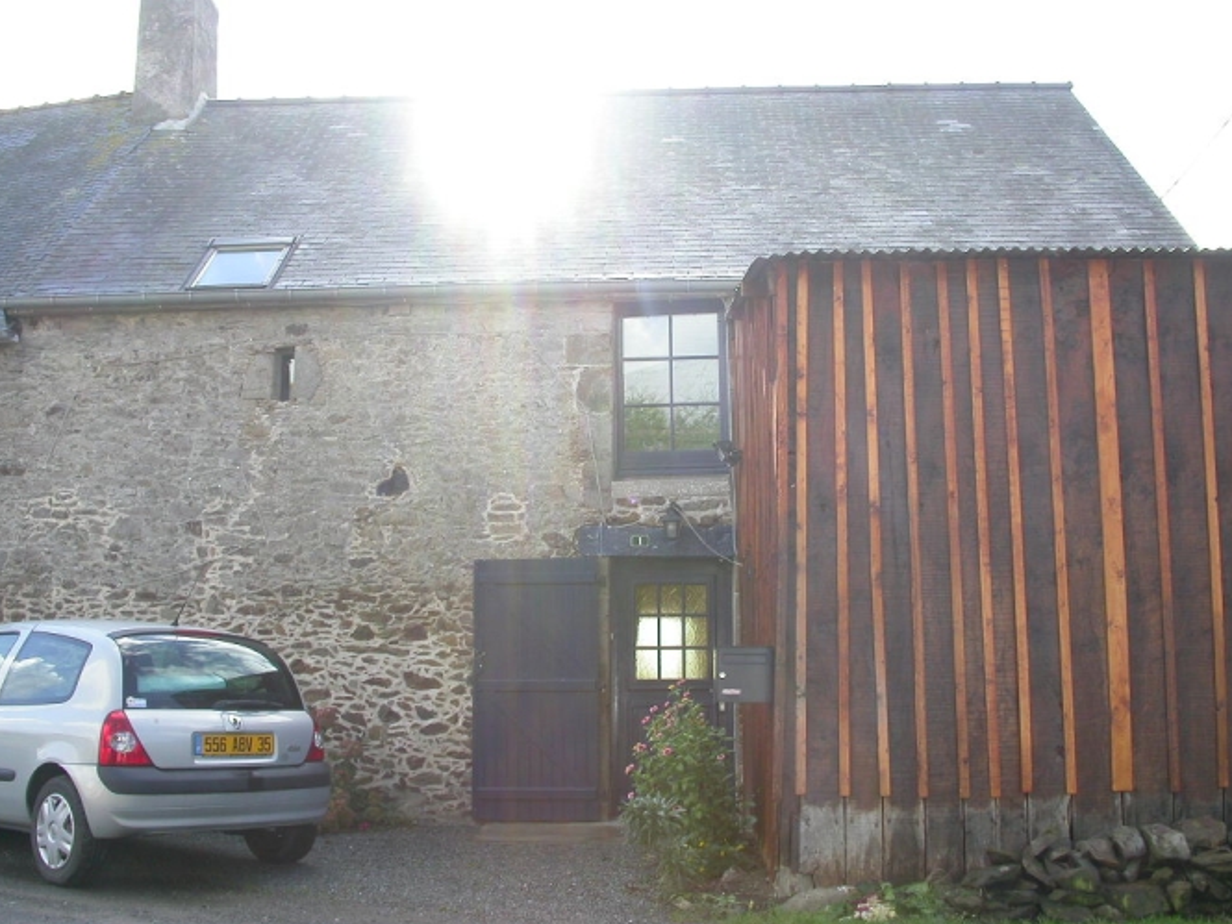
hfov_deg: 47.9
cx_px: 606
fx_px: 1388
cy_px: 452
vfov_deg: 36.8
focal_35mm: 39
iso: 100
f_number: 5.3
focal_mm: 7.85
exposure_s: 1/158
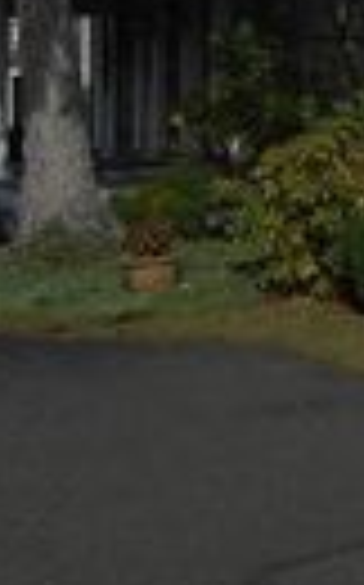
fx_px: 1623
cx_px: 449
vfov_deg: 19.4
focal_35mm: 102
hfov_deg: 12.5
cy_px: -88
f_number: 3.7
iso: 80
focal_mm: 4.5
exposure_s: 1/1000
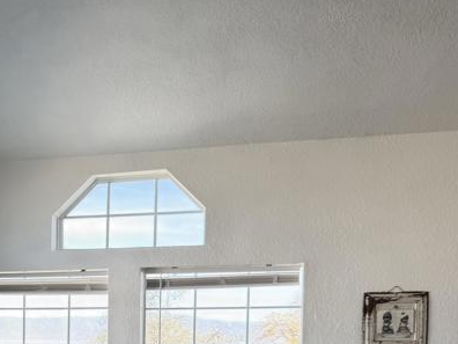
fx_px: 820
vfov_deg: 22.4
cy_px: 374
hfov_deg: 29.2
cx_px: 3
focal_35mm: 62
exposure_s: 1/197
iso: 80
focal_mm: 6.76
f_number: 1.78
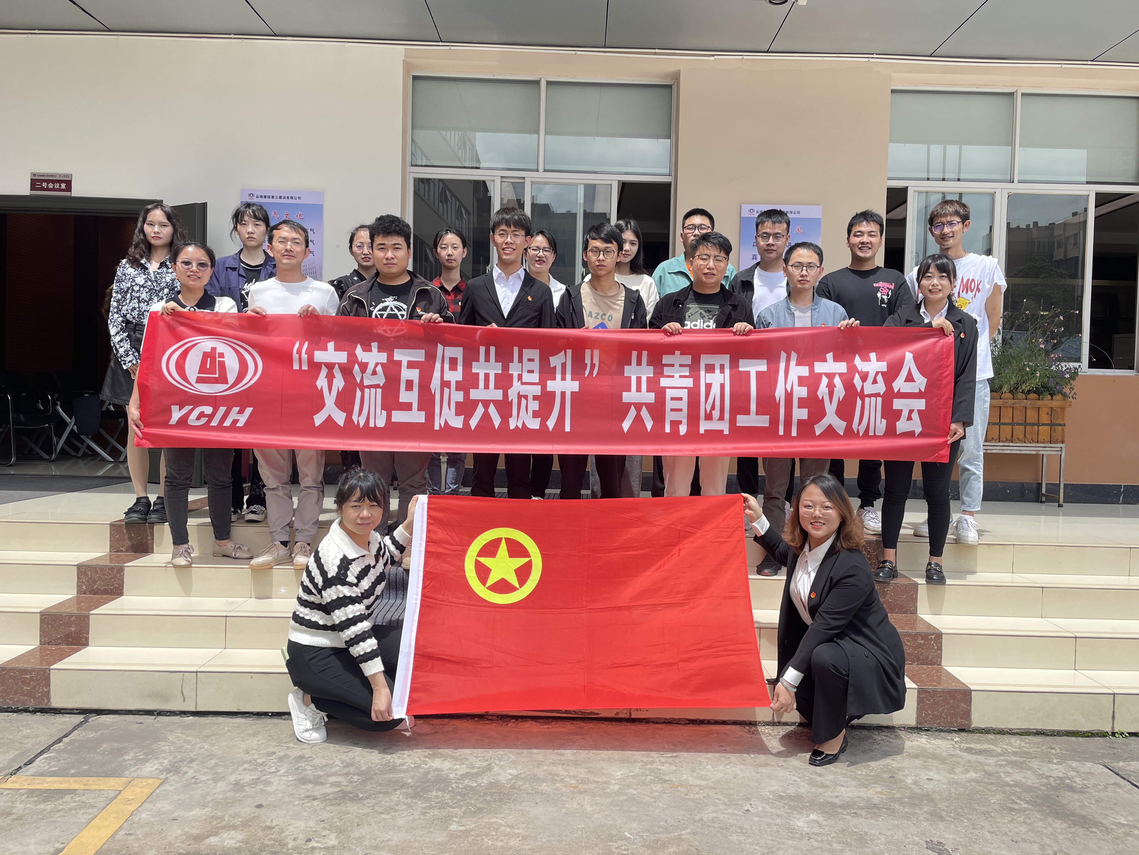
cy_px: 419
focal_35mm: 27
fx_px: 888
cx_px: 588
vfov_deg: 51.3
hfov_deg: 65.3
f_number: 1.6
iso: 32
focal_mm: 4.2
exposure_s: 1/1473
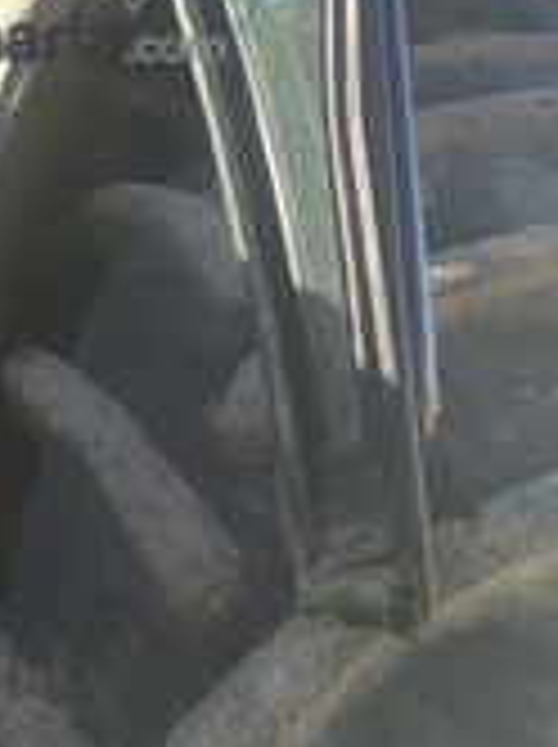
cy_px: 36
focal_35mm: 72
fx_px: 1551
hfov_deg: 19.2
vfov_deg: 25.9
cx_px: -110
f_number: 2.2
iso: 25
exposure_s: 1/447
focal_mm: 4.15
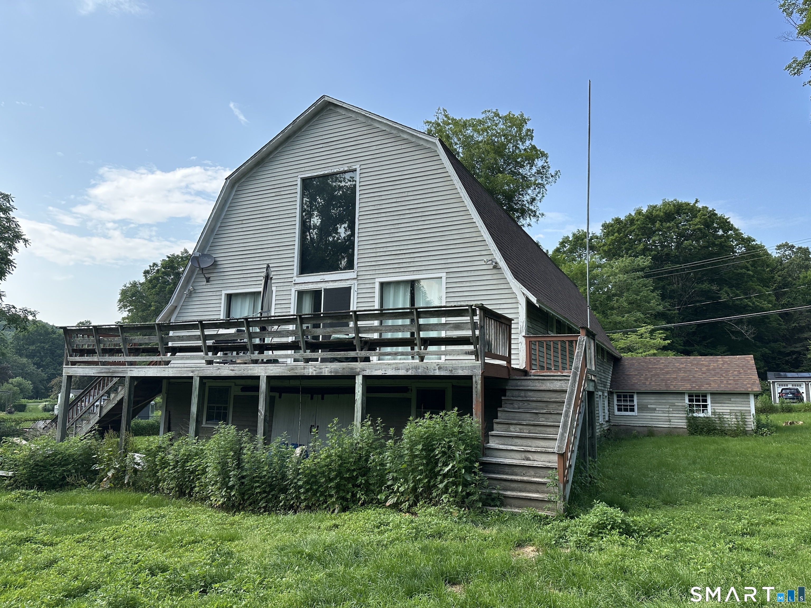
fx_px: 562
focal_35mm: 24
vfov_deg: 56.8
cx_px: 406
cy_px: 304
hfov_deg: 71.6
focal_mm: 6.86
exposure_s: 1/2299
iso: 80
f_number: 1.78
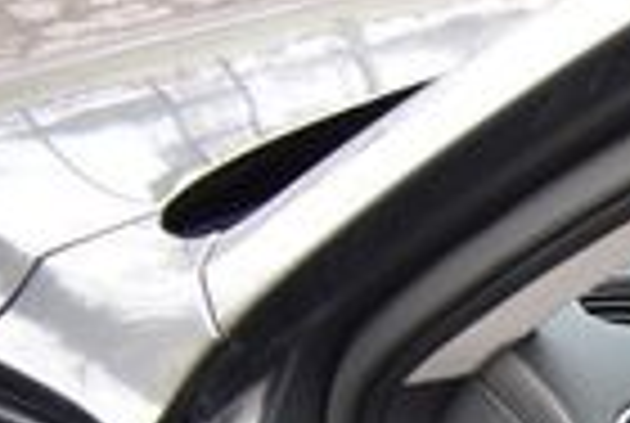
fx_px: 2157
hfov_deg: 13.3
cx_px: 1418
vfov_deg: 10.3
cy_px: 866
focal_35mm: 123
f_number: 4.5
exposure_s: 1/250
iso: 400
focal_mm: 18
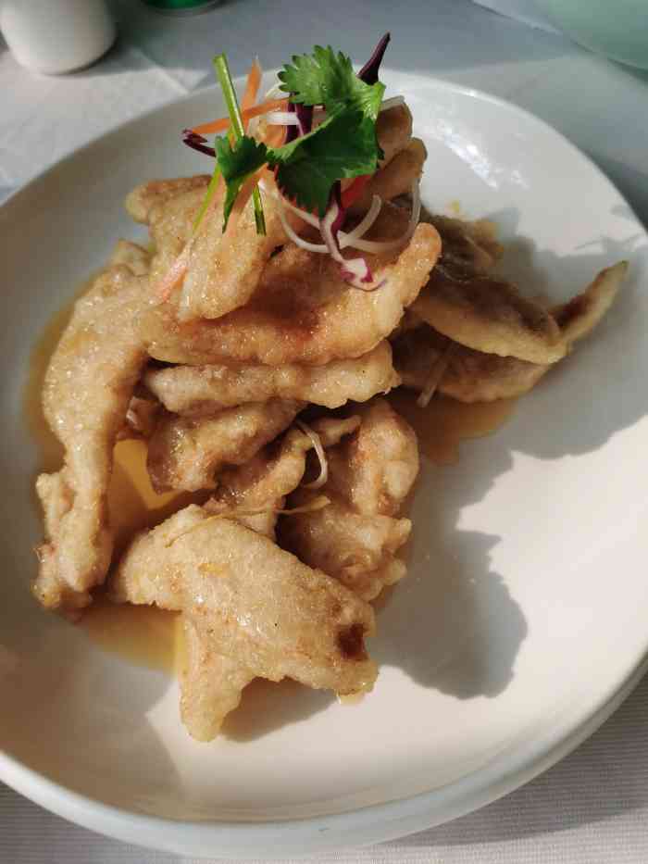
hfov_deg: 51.4
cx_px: 324
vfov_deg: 65.3
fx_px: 674
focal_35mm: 27
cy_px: 432
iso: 50
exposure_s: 1/455
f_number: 1.8
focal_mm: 5.58
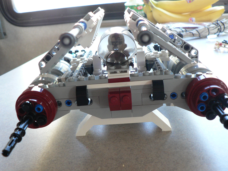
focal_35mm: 36
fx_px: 237
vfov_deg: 39.7
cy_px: 86
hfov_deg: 51.4
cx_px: 114
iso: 200
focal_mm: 6
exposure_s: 1/20
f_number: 2.8
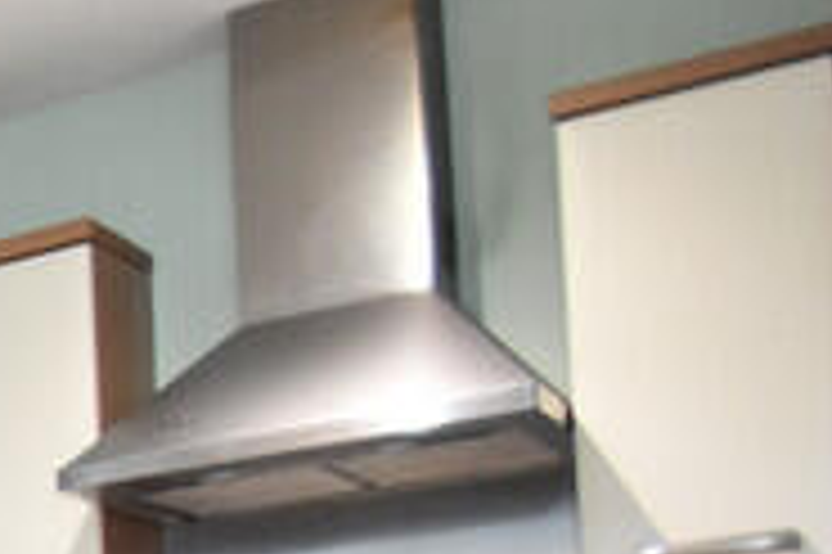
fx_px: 1916
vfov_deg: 15.3
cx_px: -1106
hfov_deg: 15.3
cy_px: 804
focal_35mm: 83
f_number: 3.5
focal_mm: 10
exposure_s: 1/125
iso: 1600
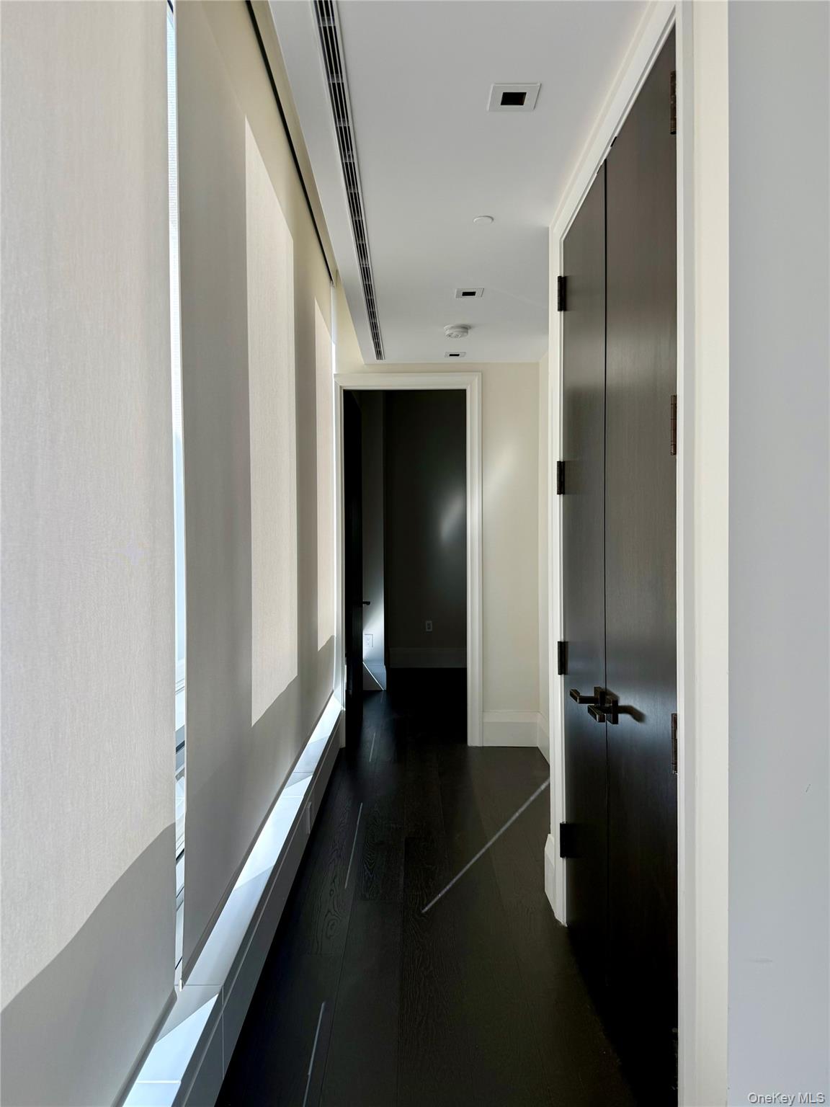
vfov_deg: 71.6
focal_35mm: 24
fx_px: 767
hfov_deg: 56.8
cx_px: 415
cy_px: 554
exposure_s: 1/345
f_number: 1.78
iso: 80
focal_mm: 6.76
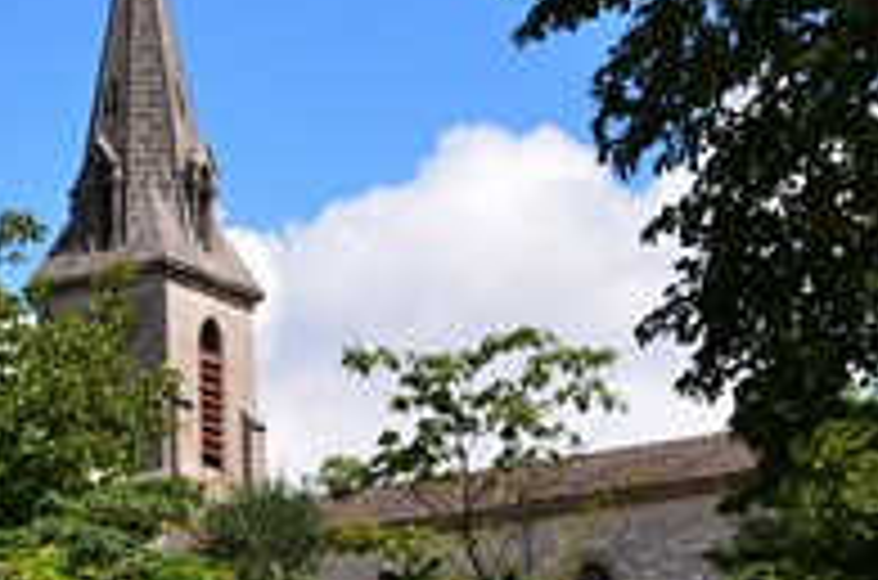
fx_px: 2902
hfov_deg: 16.8
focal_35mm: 119
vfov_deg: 11.4
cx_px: -9
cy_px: 420
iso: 140
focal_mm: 31
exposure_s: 1/125
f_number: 11
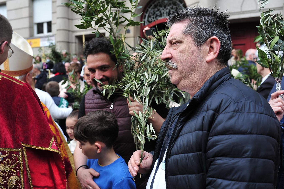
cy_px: 94
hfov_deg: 54.5
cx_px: 142
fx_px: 276
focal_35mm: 35
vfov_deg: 37.8
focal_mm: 35
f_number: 5.6
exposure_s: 1/500
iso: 400
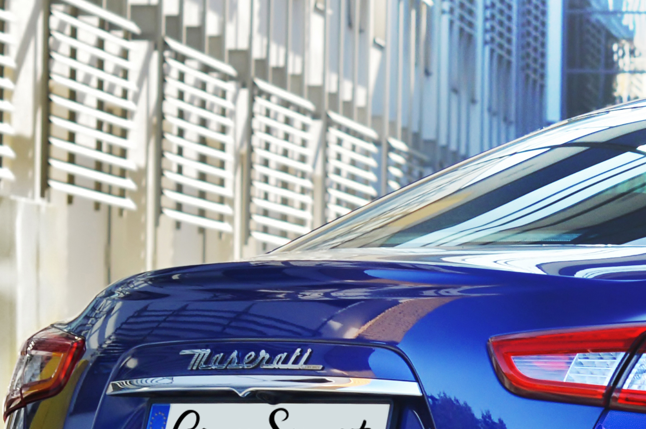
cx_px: 1155
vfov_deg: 4.3
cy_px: 405
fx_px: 5683
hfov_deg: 6.4
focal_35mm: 317
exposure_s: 1/125
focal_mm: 50
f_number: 5.6
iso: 220
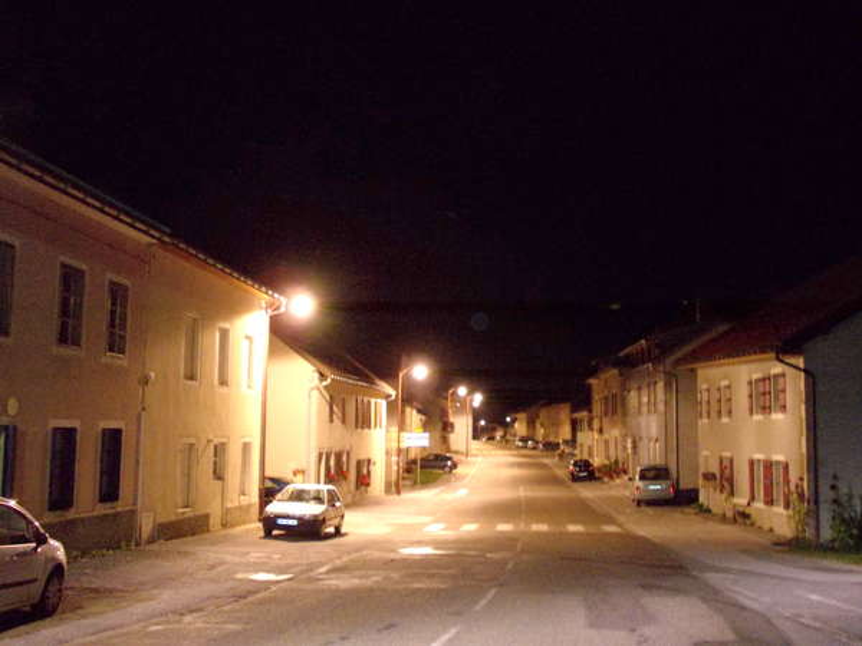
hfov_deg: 49.0
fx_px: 946
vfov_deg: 37.7
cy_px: 323
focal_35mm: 38
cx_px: 431
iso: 320
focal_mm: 5.3
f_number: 3.1
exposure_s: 1/2
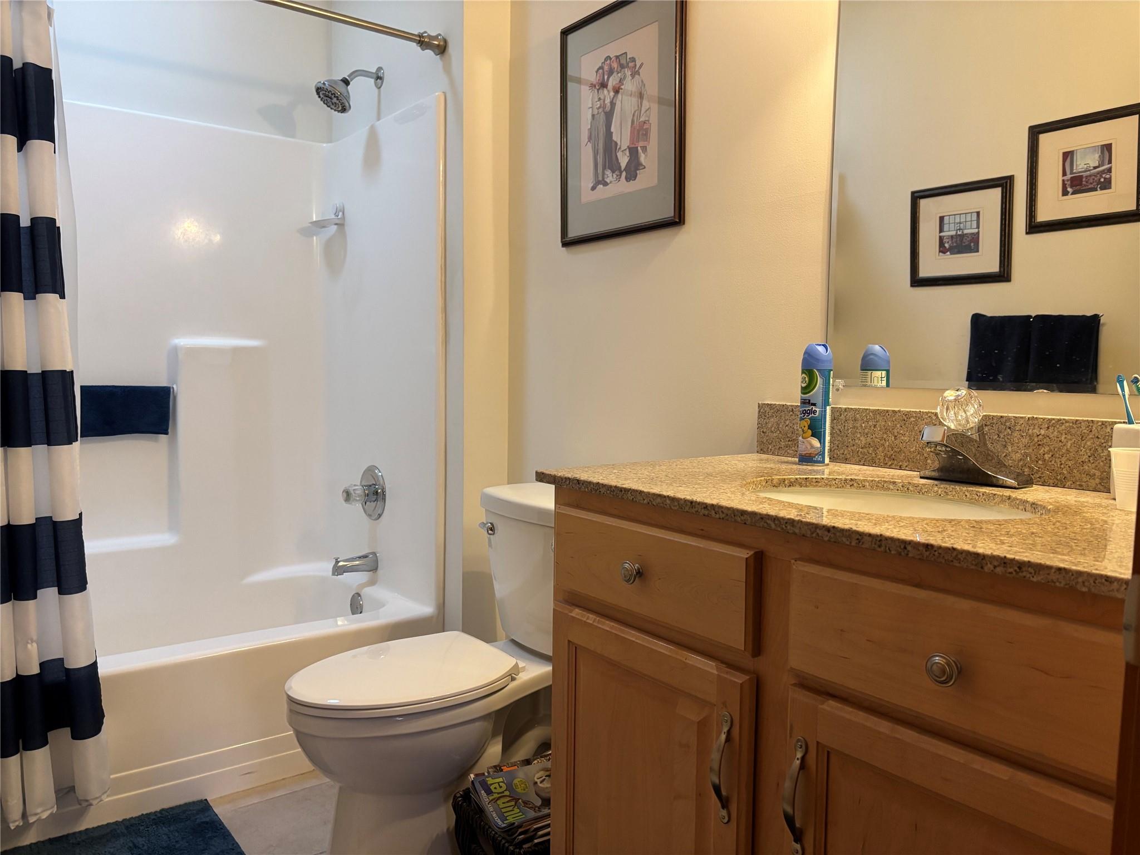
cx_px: 570
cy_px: 428
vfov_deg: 53.1
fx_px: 856
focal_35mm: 26
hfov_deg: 67.3
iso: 320
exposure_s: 1/60
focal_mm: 5.96
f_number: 1.6
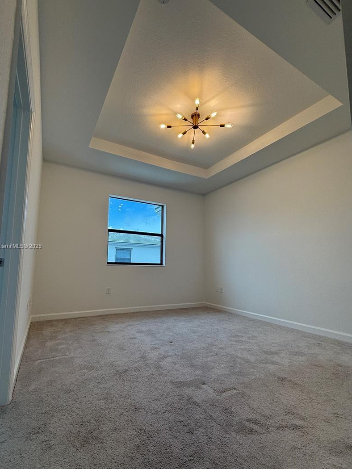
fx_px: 217
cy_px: 247
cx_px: 161
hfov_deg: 78.0
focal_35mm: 16
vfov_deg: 94.4
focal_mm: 2.22
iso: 64
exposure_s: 1/243
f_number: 2.2
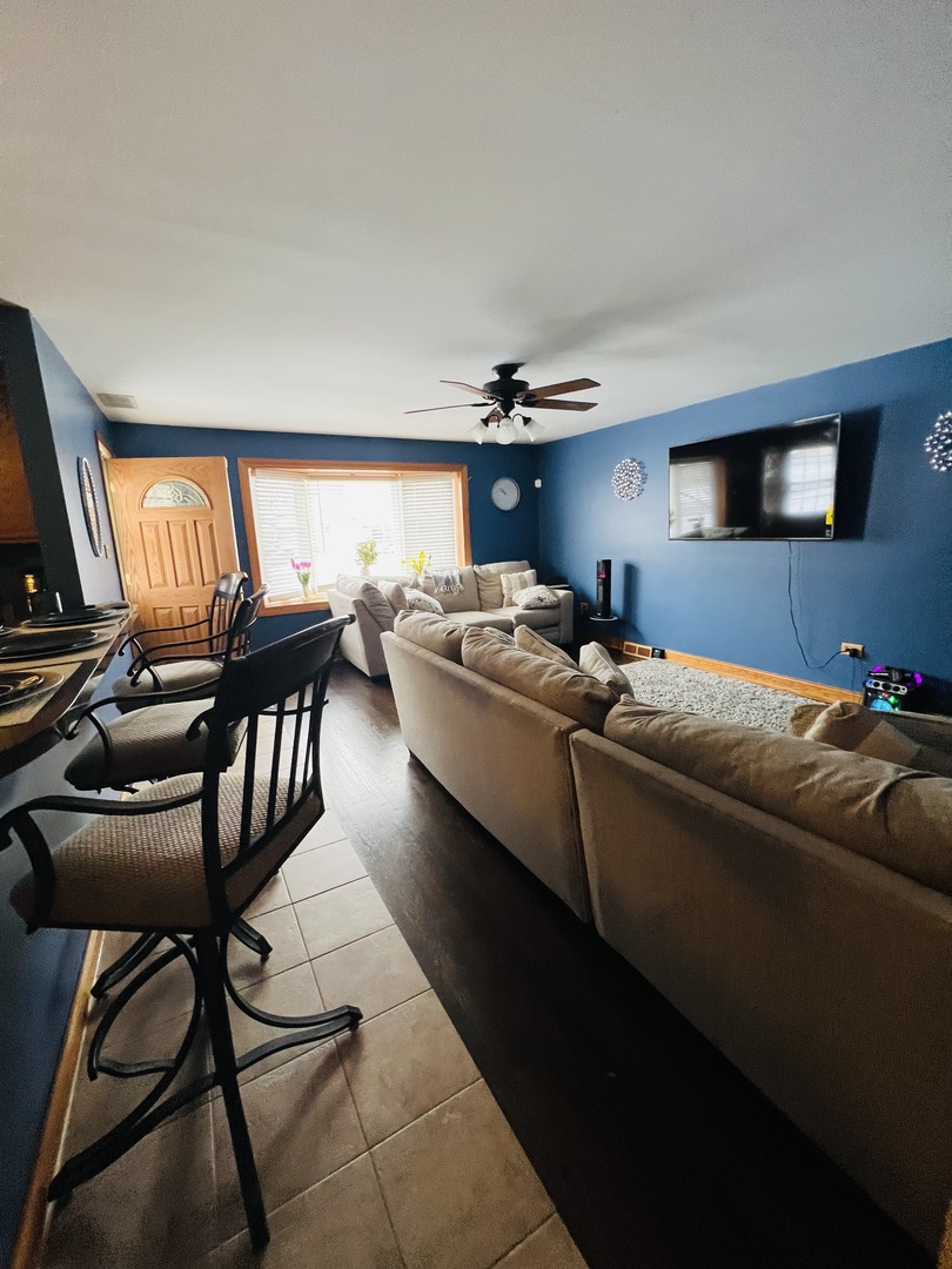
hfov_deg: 89.9
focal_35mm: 13
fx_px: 477
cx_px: 476
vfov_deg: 106.2
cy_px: 634
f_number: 1.8
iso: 250
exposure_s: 1/120
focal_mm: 1.57
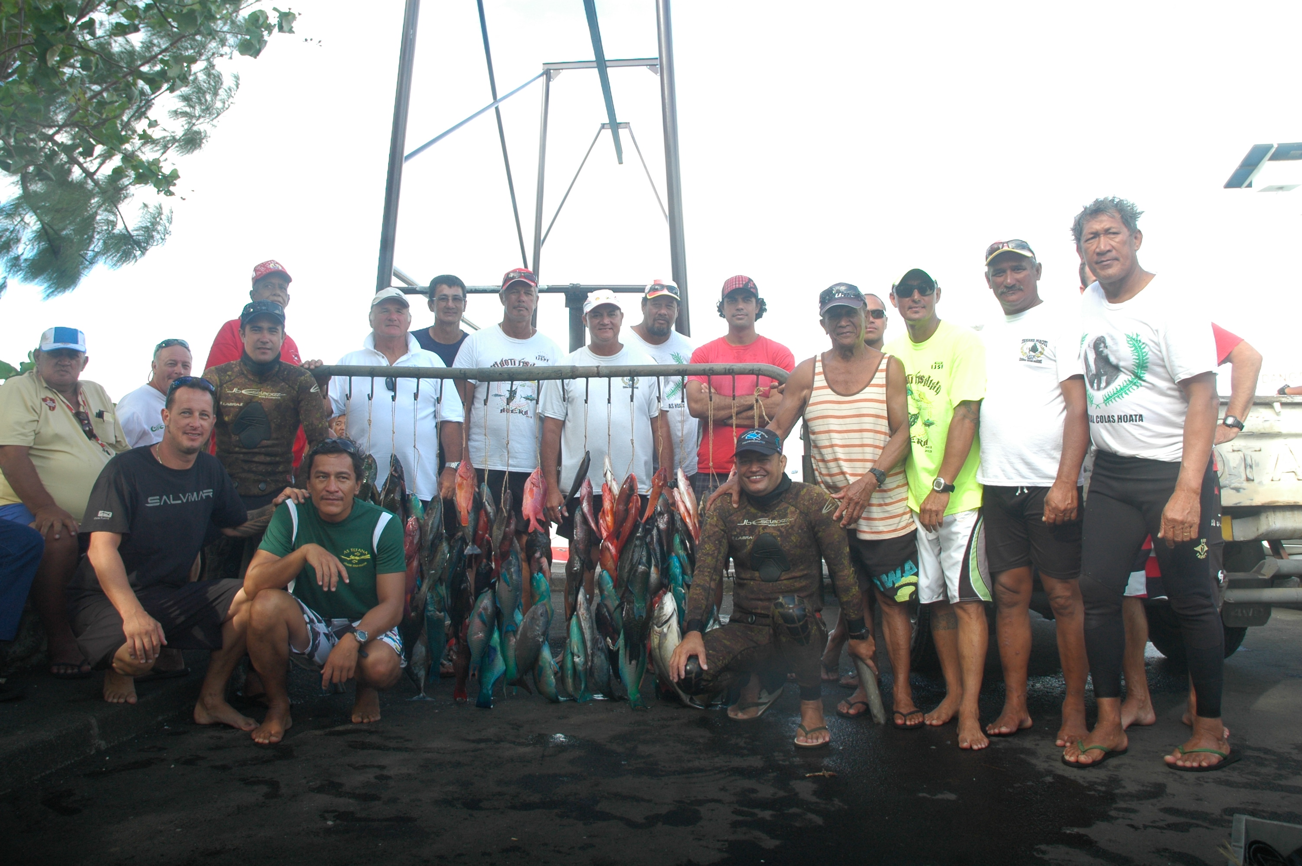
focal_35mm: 27
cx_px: 651
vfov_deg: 47.8
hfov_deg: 67.4
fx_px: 976
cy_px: 433
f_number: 7.1
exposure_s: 1/100
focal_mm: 18
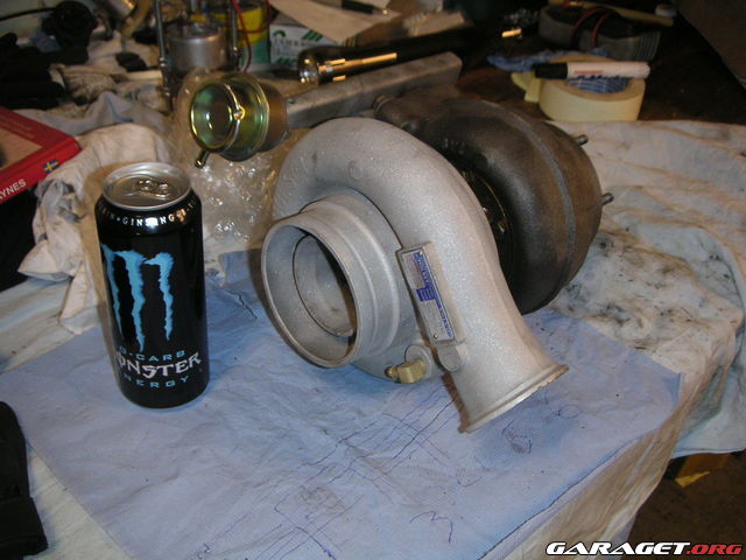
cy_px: 280
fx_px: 819
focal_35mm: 38
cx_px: 373
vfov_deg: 37.7
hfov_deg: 49.0
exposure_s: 1/45
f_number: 2.8
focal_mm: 6
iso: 160
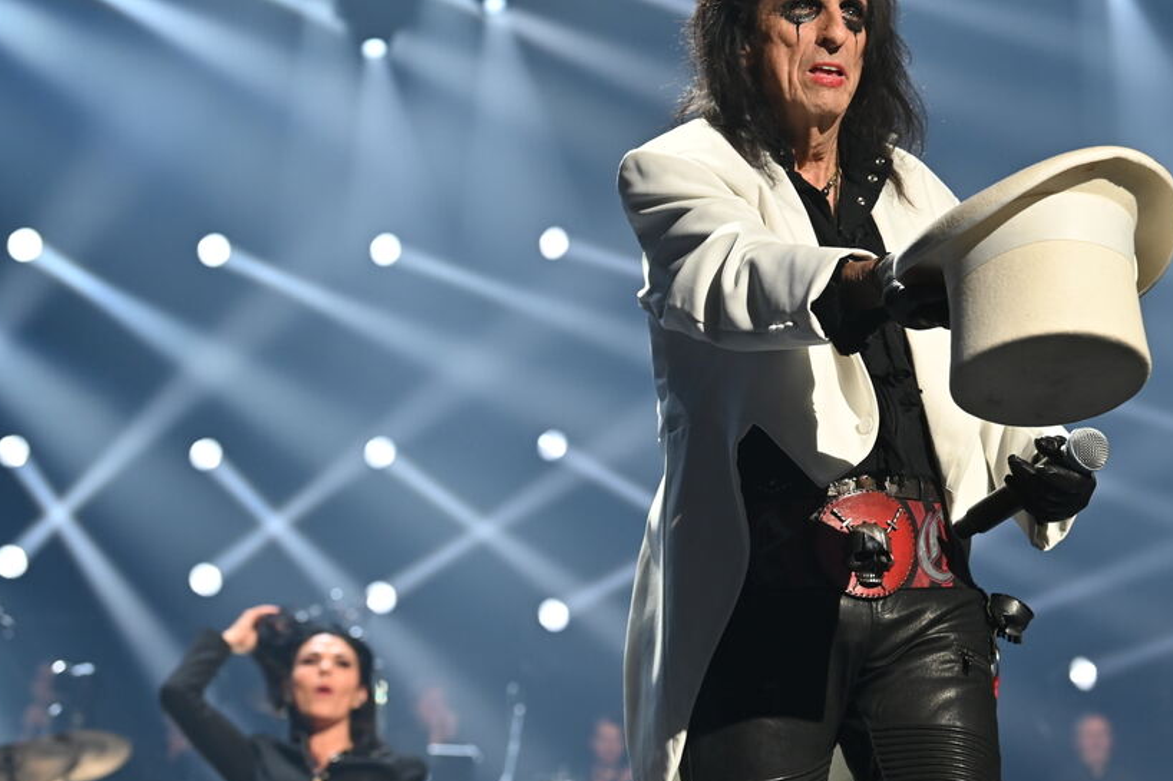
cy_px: 217
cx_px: 815
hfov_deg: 18.5
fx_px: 3583
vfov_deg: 12.4
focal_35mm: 110
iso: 800
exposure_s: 1/200
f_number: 5
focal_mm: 75
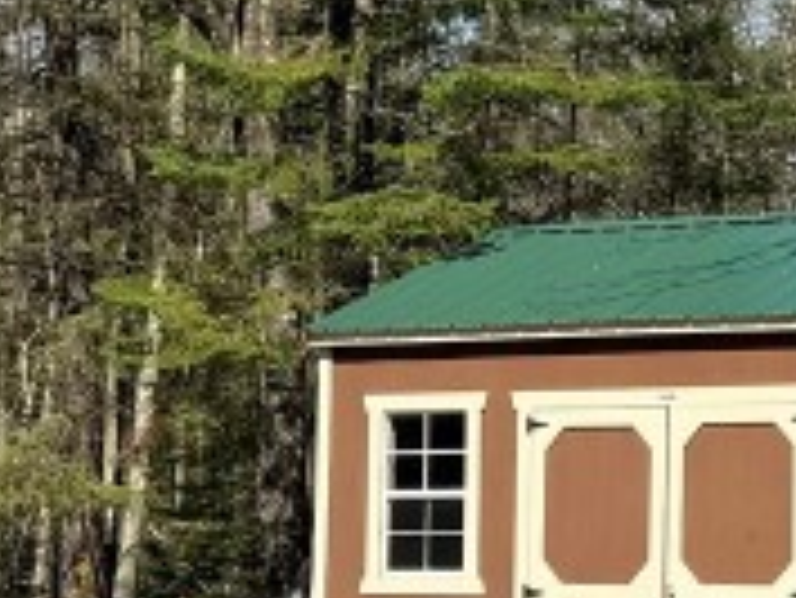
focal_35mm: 139
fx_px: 3198
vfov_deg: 10.7
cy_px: 126
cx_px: 1057
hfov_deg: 13.6
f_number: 1.78
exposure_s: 1/3584
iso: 80
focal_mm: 6.76
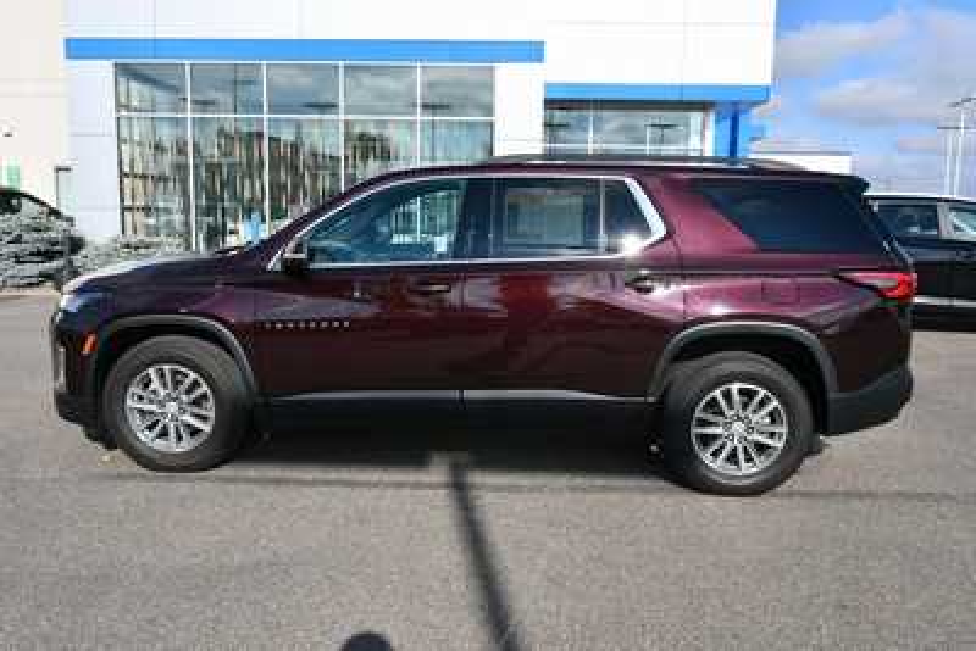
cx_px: 488
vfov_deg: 43.6
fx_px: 814
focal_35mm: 30
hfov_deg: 61.9
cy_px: 326
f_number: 9
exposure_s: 1/320
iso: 100
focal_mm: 20
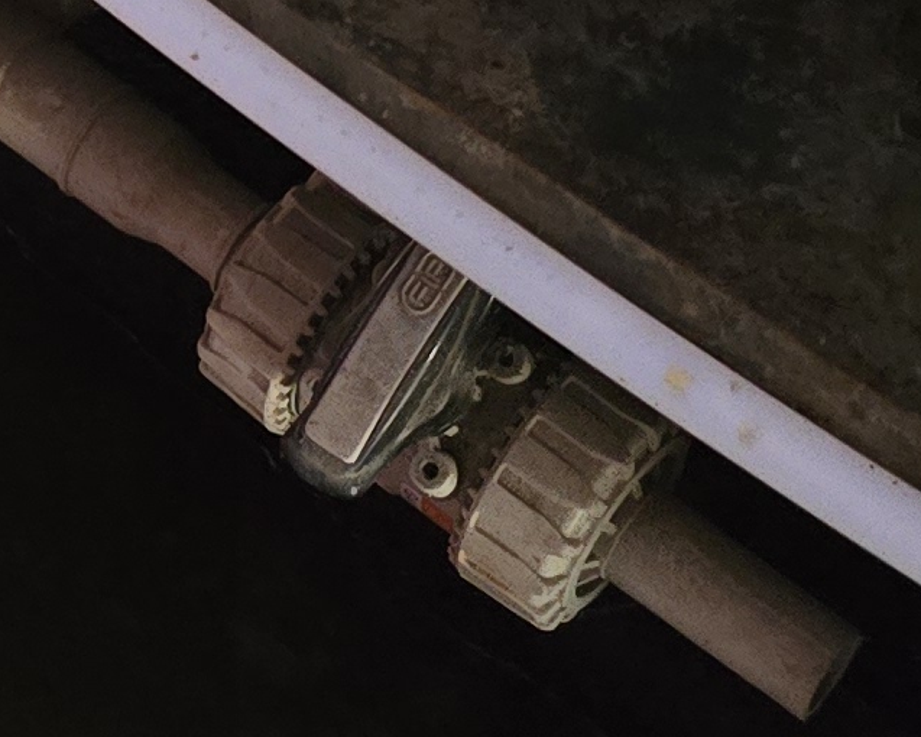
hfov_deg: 12.8
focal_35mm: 141
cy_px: -702
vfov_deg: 10.2
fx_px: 3845
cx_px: -516
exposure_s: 1/33.3
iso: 1600
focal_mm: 6.3
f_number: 1.7
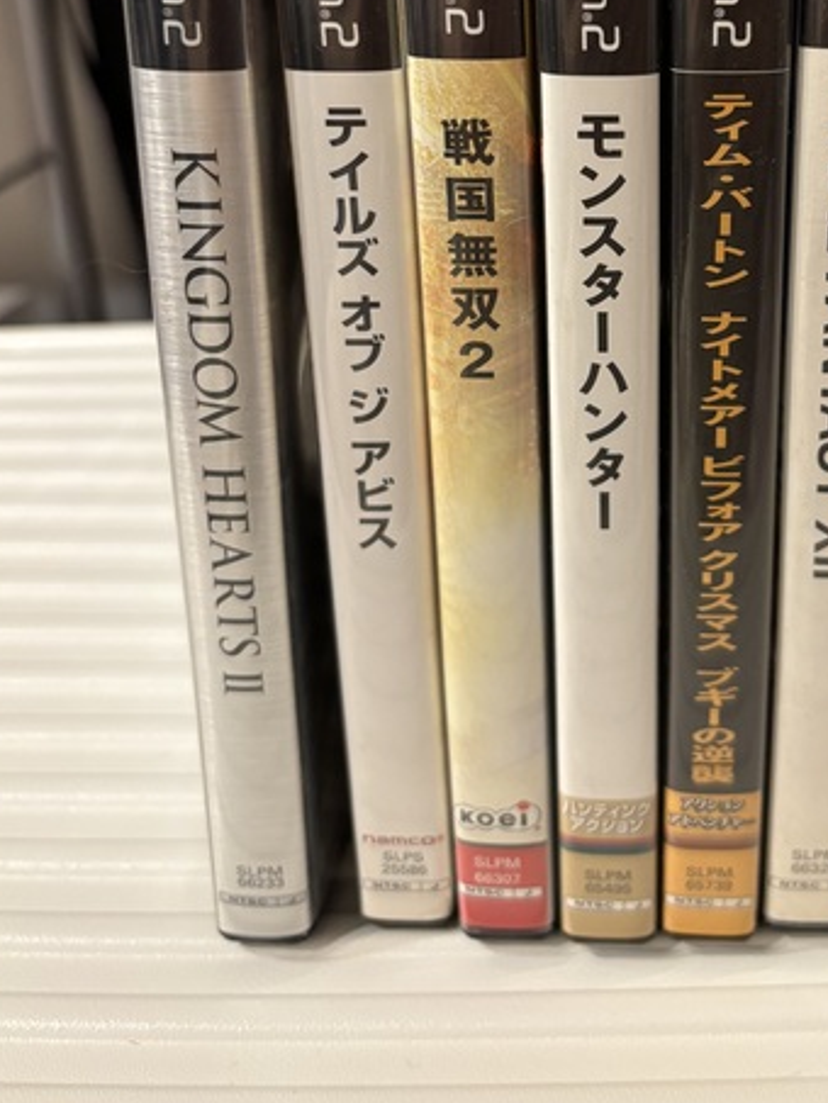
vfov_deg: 42.2
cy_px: 251
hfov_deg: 32.8
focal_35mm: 43
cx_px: 649
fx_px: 1371
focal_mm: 5.96
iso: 200
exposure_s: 1/50
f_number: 1.6
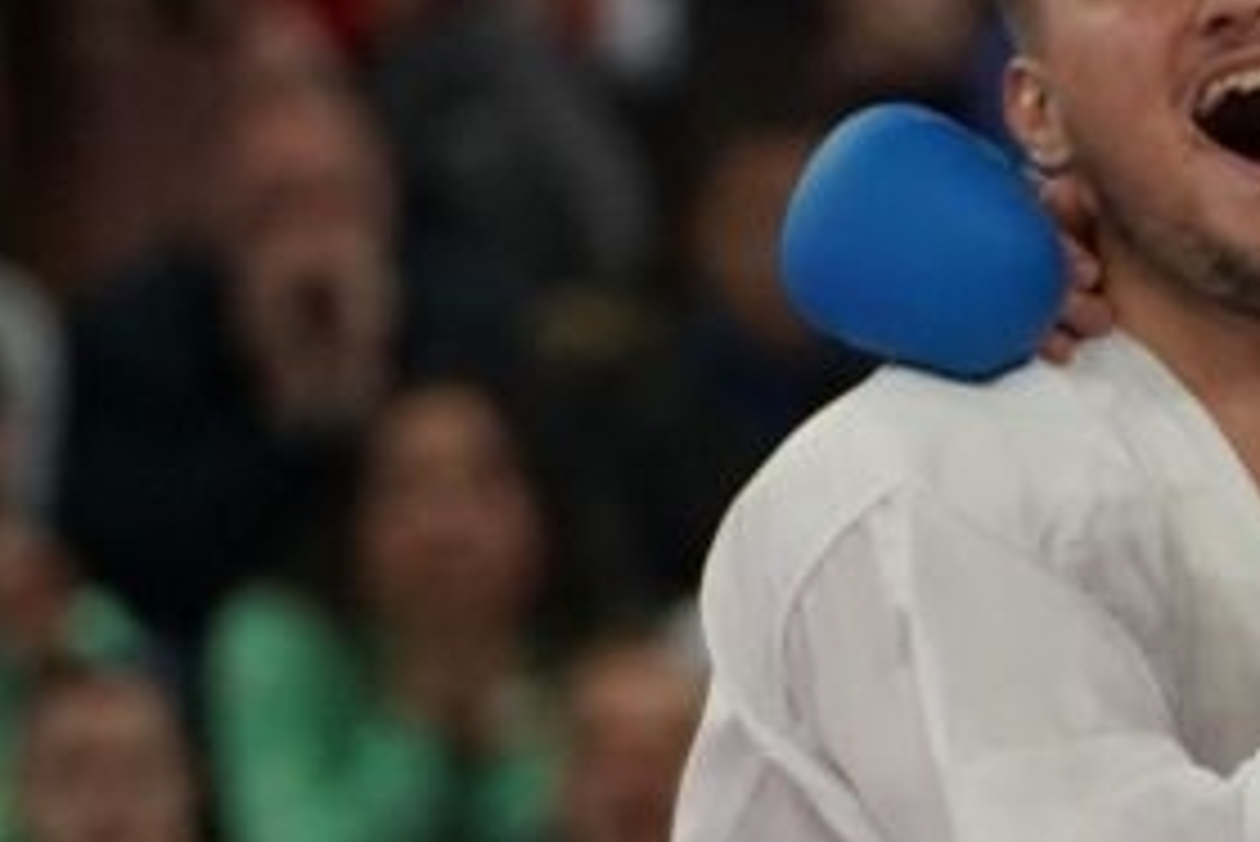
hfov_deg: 2.1
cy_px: 1765
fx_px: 33721
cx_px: 2246
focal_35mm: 963
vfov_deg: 1.4
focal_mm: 150
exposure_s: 1/1000
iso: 1600
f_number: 2.8
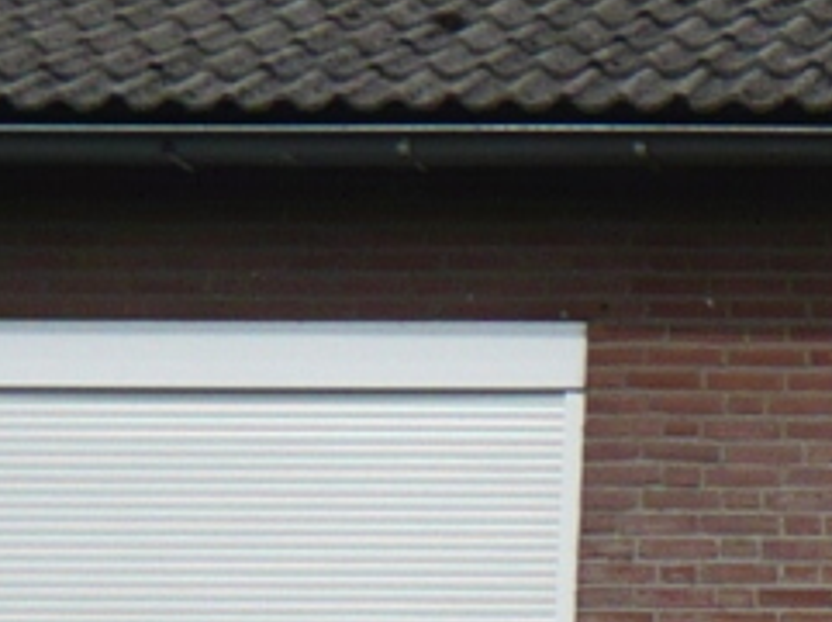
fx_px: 4536
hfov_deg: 9.5
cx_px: 1921
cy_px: 961
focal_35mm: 189
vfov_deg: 7.7
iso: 100
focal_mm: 4.6
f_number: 8
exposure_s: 1/250
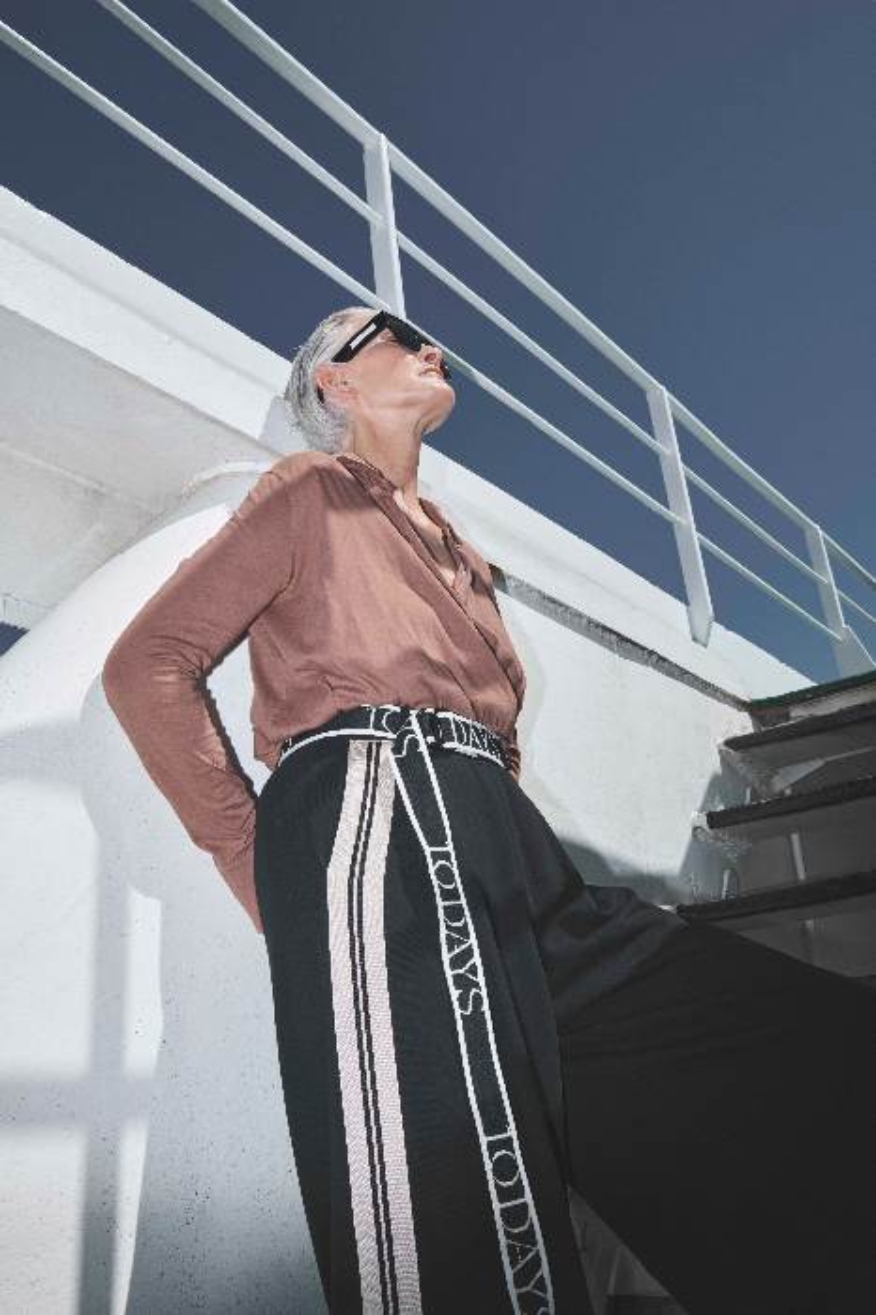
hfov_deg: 44.9
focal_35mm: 29
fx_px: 1059
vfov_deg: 63.7
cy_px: 658
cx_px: 438
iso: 160
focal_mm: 29
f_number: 14
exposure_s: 1/160
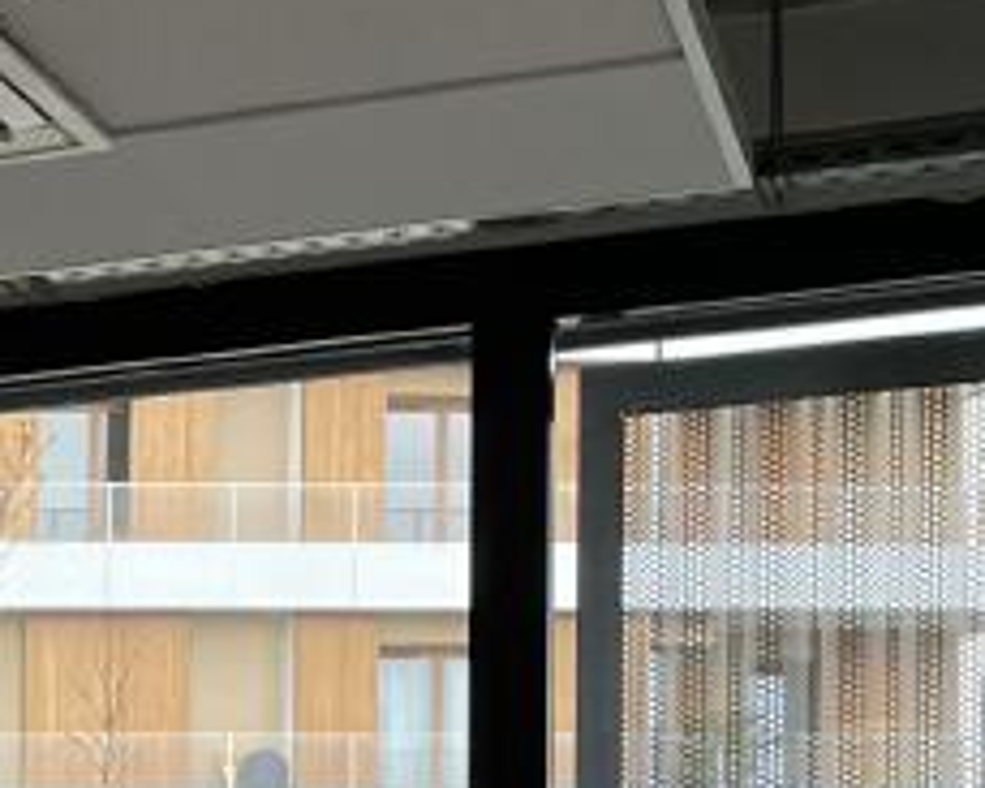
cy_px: 1352
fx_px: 4138
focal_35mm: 142
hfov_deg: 11.9
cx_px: -1071
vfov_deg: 10.3
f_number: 1.6
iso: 80
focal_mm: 4.2
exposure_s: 1/100
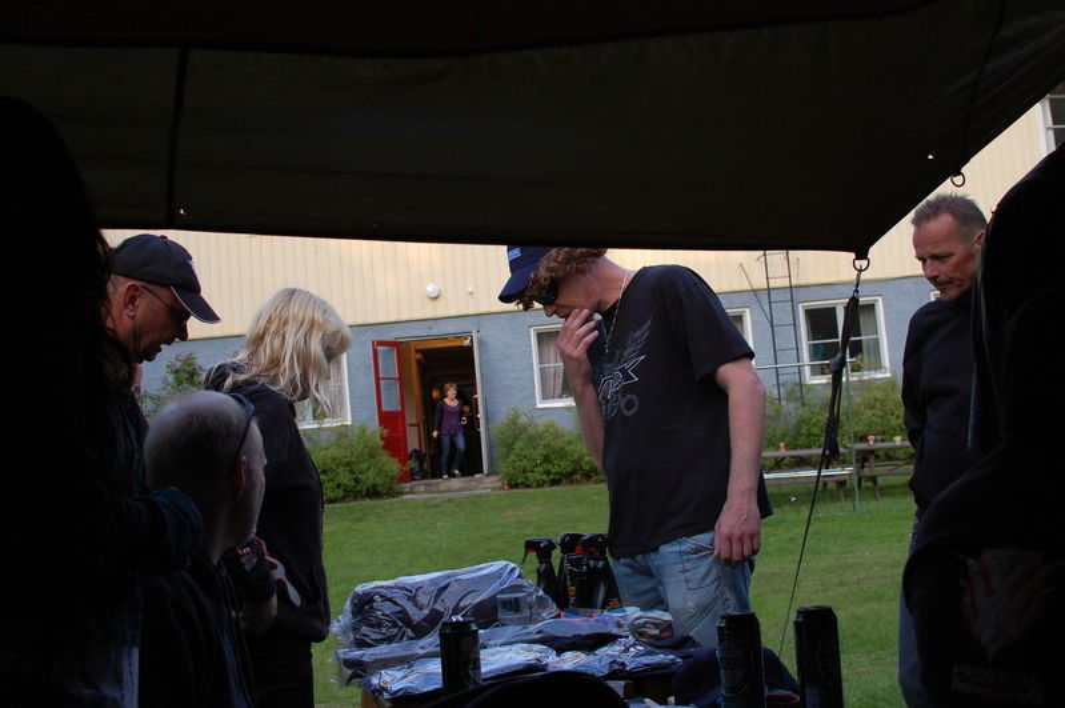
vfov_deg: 25.7
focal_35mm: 52
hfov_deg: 37.9
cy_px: 354
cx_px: 532
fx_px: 1552
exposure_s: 1/100
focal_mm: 35
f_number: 5
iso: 400
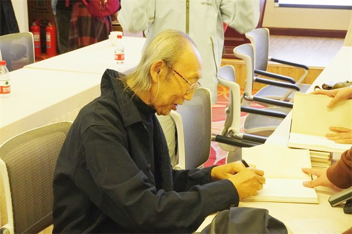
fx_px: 601
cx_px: 176
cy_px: 117
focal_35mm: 62
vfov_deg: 22.1
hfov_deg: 32.6
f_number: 8
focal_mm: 41
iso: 10000
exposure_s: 1/100
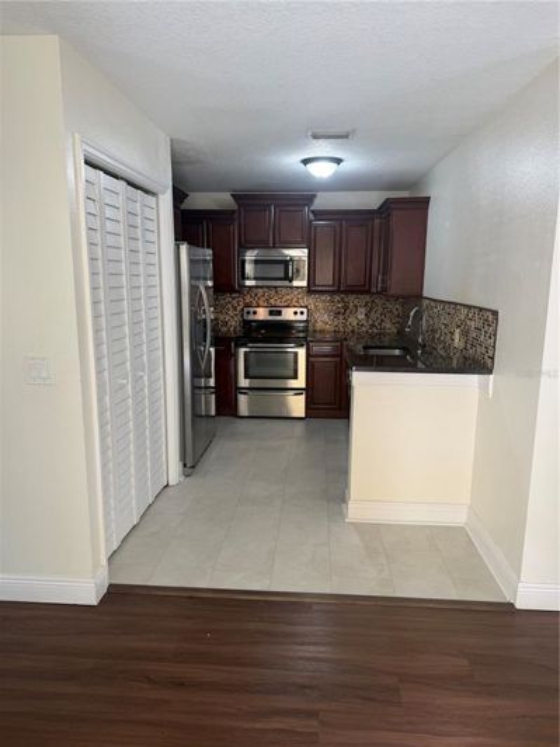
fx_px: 518
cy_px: 374
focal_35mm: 24
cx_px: 280
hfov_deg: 56.8
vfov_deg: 71.6
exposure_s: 1/60
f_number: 1.78
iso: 125
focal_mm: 6.76
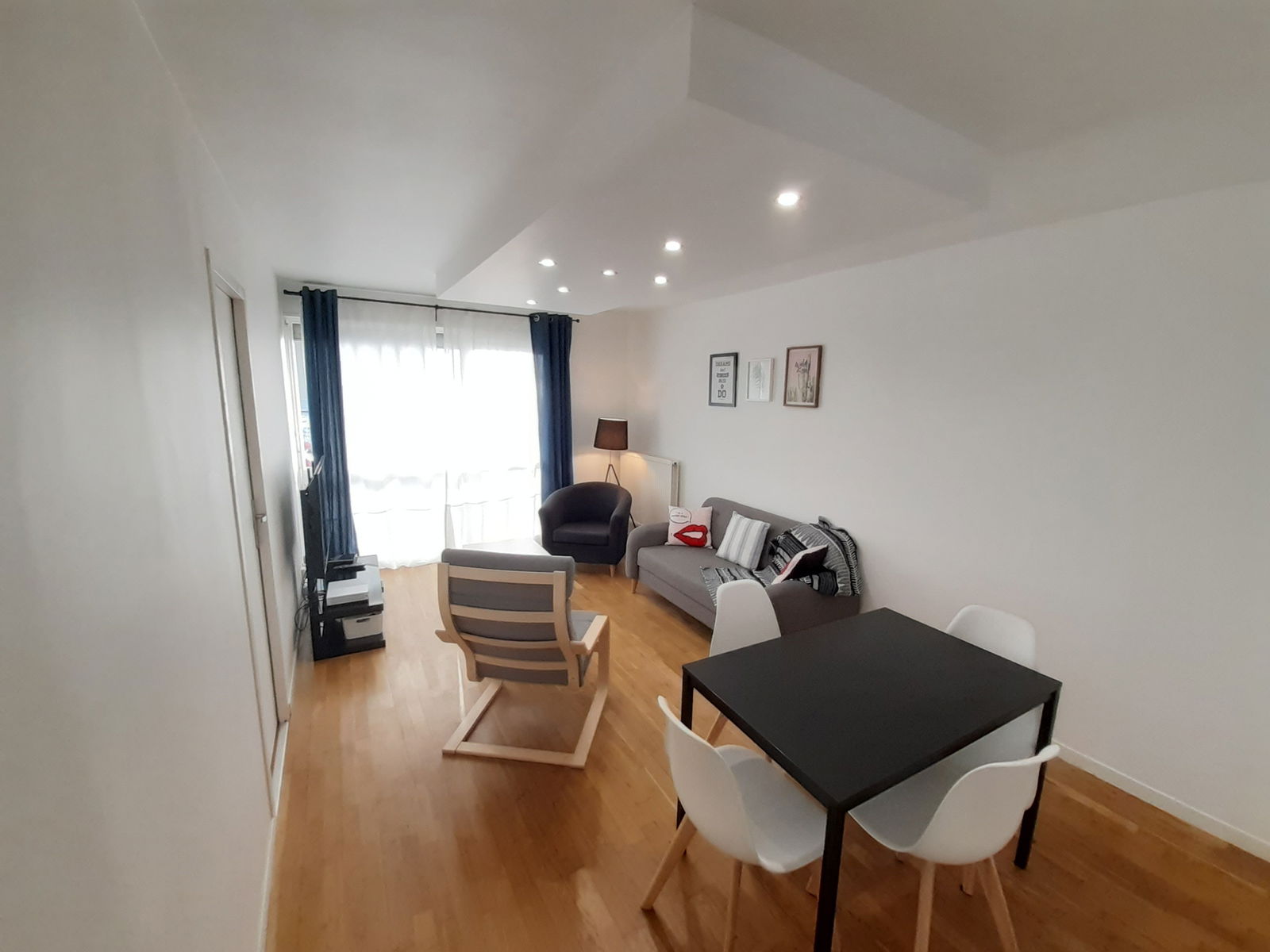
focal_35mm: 13
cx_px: 635
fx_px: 477
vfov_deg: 89.9
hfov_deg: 106.2
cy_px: 476
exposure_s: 1/50
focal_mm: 1.13
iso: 125
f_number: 2.2
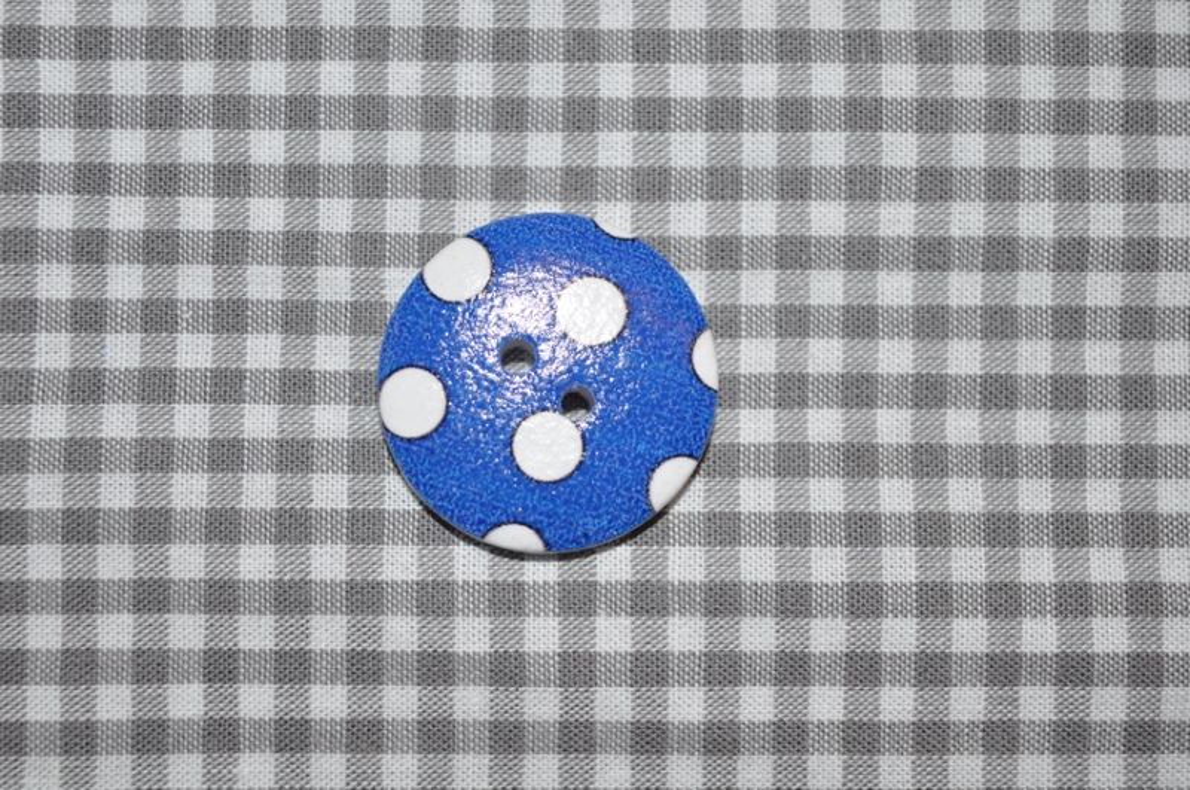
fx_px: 2278
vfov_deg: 19.7
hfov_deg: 29.3
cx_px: 595
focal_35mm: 69
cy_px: 395
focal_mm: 46
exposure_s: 1/60
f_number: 5
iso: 200
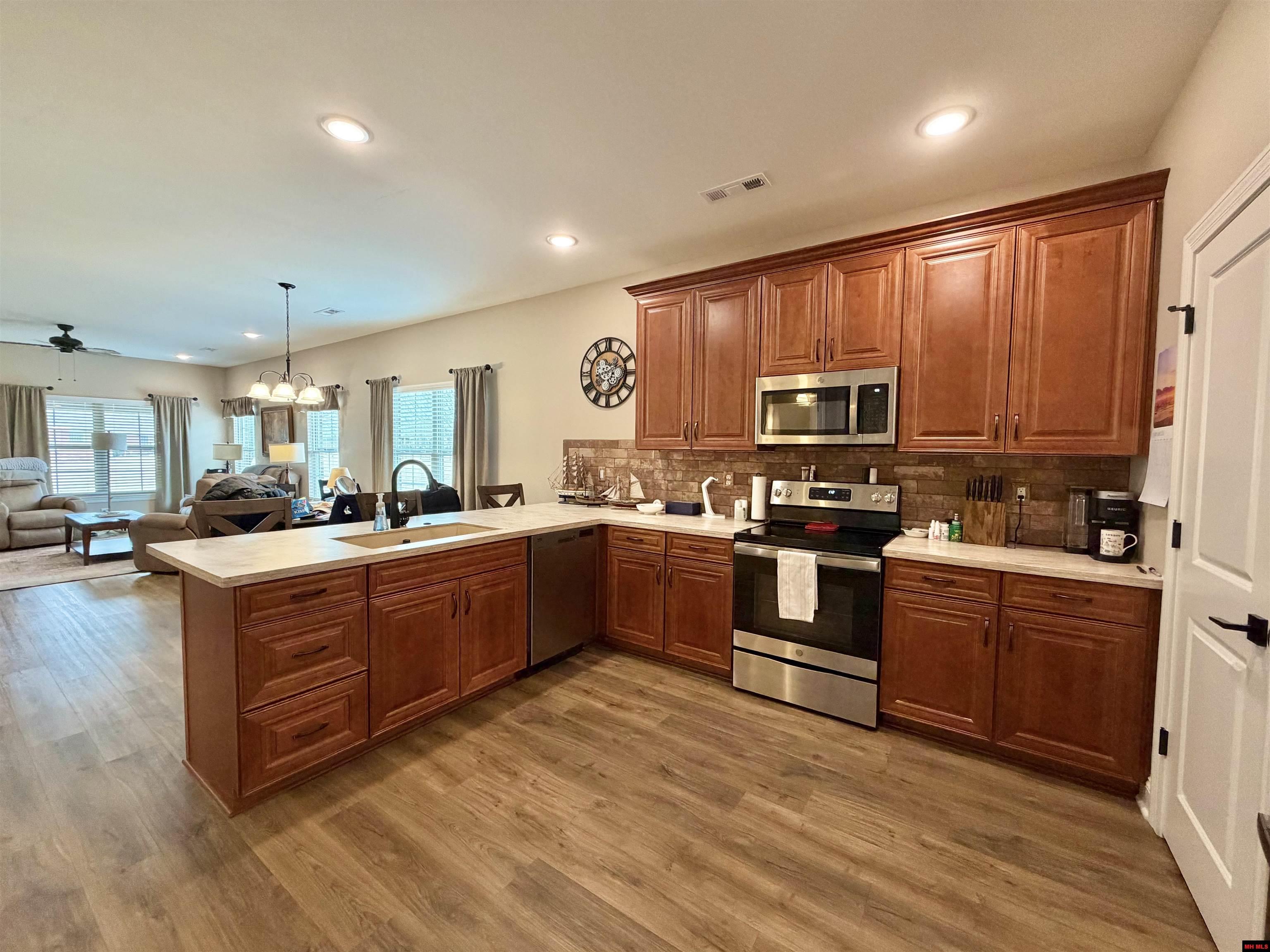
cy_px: 476
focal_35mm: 14
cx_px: 635
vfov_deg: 85.7
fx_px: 514
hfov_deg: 102.1
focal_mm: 2.22
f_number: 2.2
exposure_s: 1/60
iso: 200
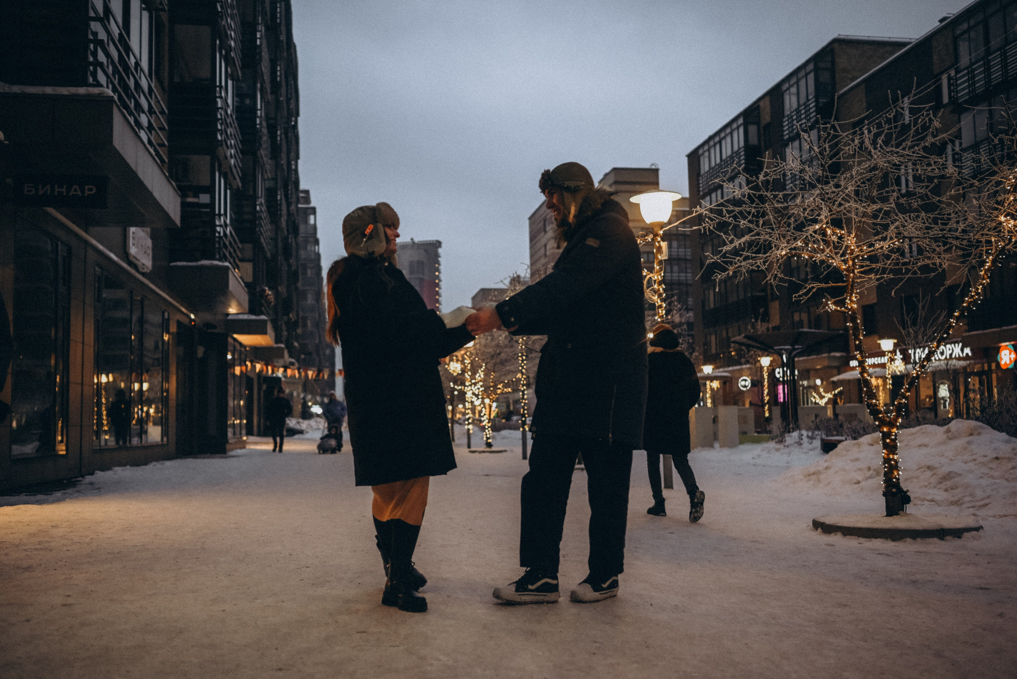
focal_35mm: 35
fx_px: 989
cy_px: 340
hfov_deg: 54.4
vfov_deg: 37.9
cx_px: 508
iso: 500
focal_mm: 35
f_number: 2
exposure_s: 1/250
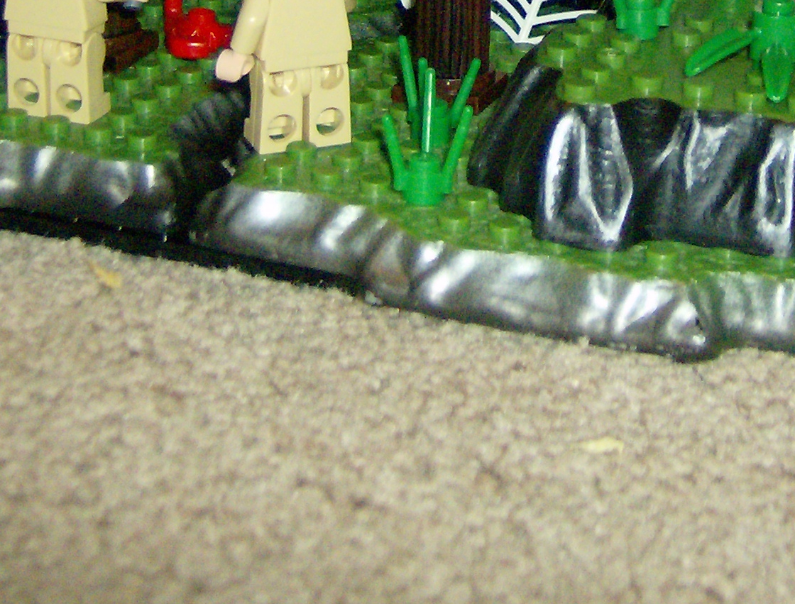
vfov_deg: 15.9
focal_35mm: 90
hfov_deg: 21.5
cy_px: -128
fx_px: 2077
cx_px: 586
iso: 200
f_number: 2.8
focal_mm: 6
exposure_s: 1/60
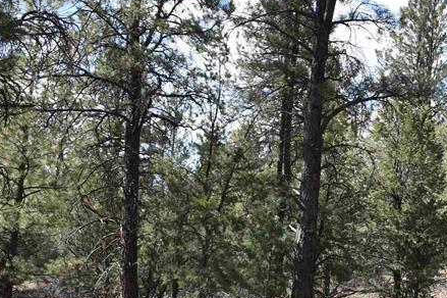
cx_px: 515
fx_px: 782
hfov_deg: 28.4
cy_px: 178
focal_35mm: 63
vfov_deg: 21.5
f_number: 8
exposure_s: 1/250
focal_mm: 18
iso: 200
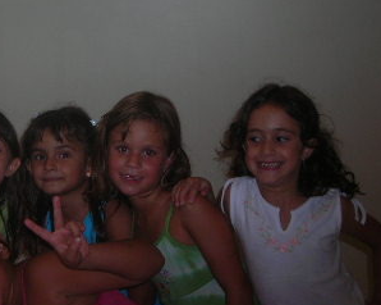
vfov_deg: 17.8
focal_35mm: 86
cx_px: 88
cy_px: 150
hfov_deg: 22.0
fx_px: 969
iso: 77
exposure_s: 1/60.1
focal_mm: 6.8
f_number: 3.3
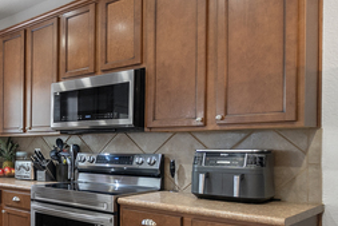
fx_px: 357
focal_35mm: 38
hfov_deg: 40.3
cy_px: 156
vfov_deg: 34.7
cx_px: -39
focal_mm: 10
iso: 320
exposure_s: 1/8
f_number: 6.3
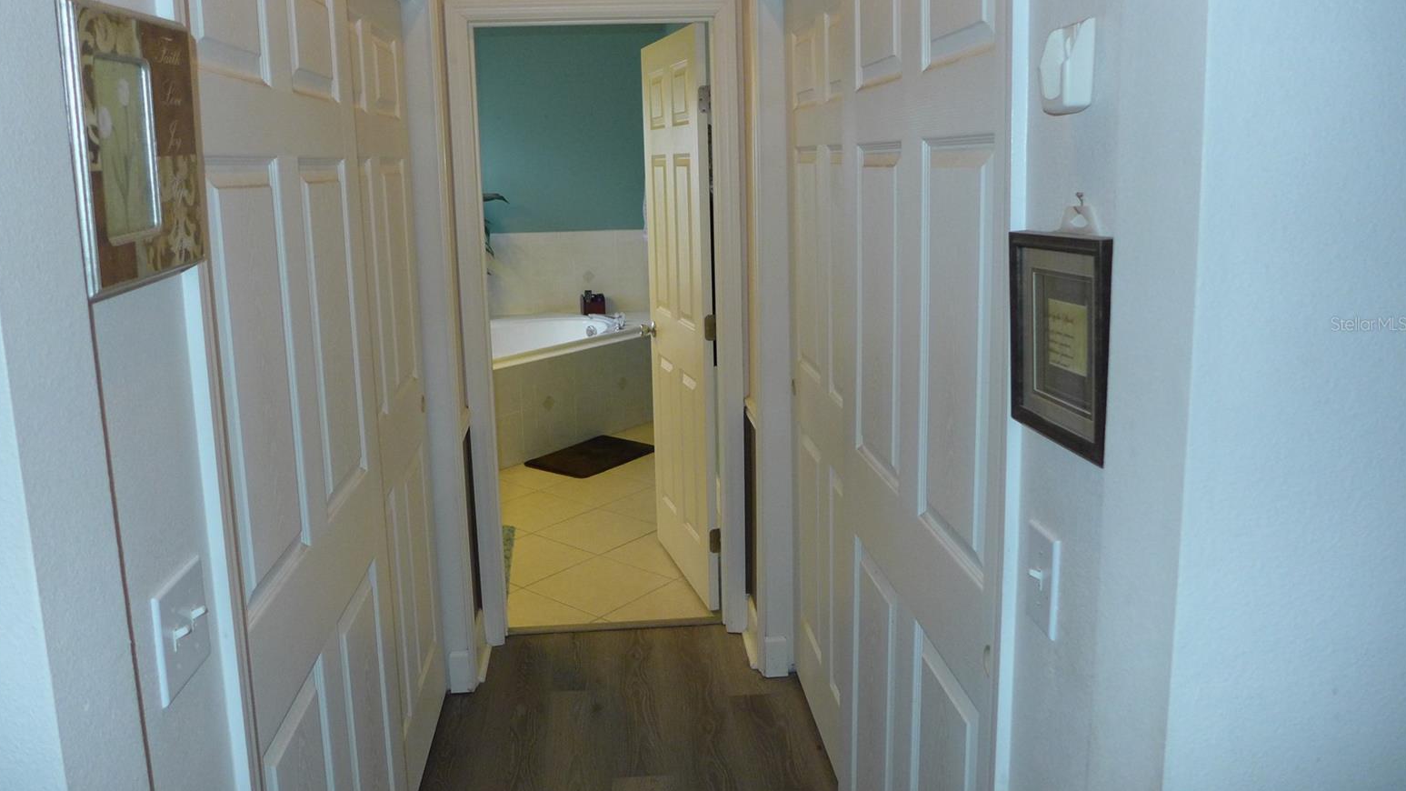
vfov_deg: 44.2
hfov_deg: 71.9
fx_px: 969
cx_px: 684
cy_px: 324
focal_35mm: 26
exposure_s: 1/60
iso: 400
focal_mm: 4.7
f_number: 1.4
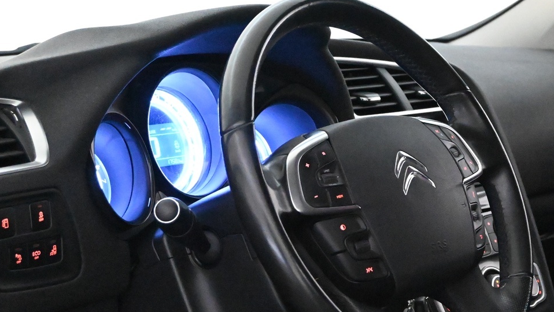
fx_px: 1484
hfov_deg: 20.8
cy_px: 198
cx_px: 465
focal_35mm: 101
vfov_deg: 12.0
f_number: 5.6
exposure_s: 1/60
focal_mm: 38
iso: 14400
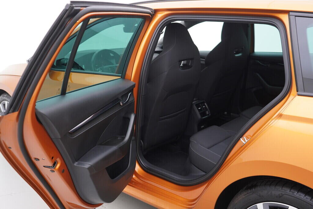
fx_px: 313
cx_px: 156
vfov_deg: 36.9
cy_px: 104
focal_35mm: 36
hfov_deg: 53.1
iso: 125
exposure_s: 1/40
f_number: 2.8
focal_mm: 24
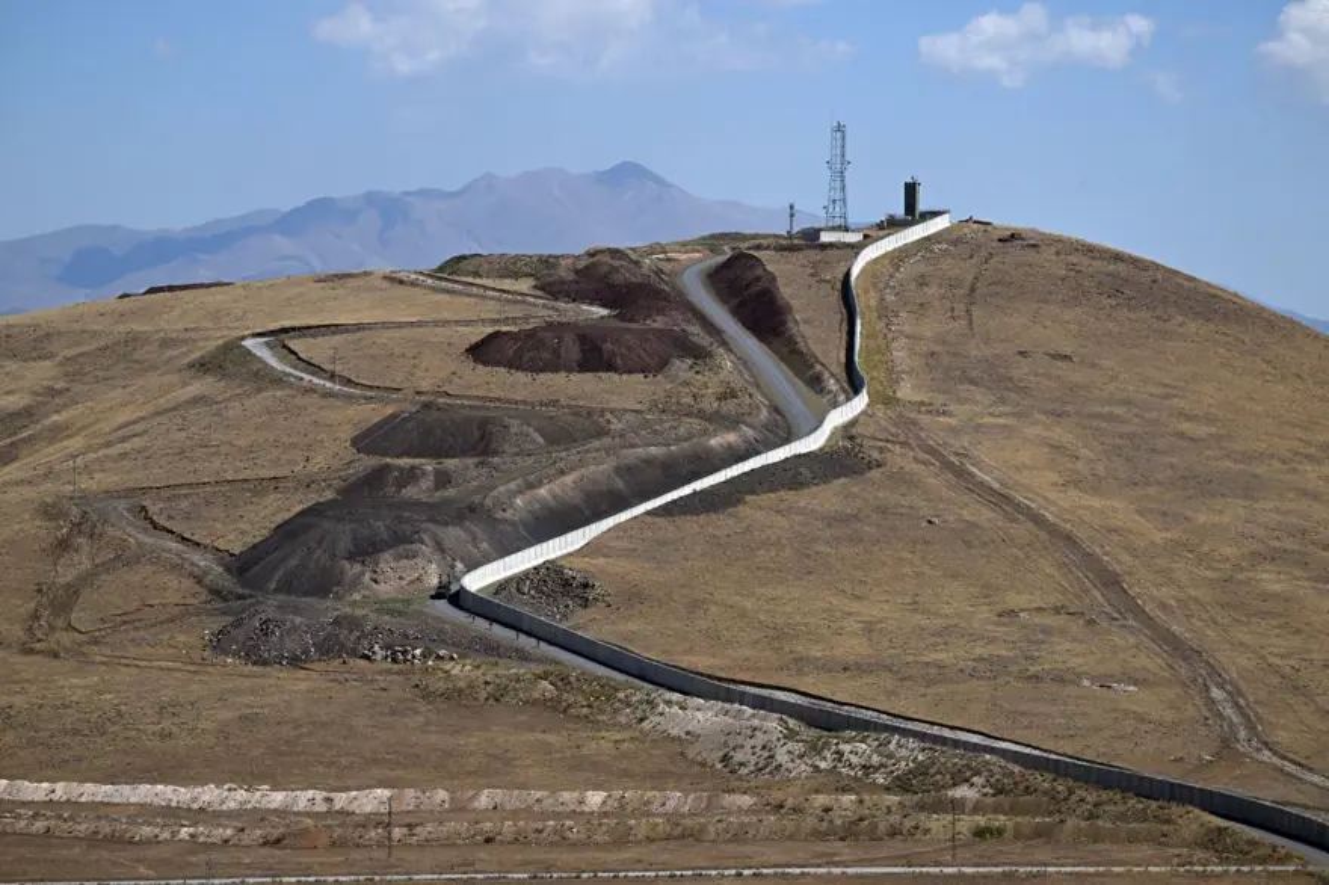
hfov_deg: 15.8
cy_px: 442
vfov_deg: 10.5
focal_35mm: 130
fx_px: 4797
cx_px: 664
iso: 320
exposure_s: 1/3200
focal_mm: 130
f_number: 6.3
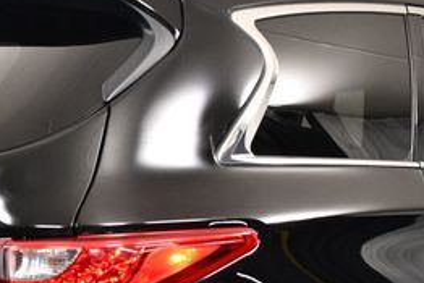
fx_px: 1037
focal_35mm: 88
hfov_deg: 22.7
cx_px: 63
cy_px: 298
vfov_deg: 15.2
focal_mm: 18
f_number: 3.5
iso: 1800
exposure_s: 1/125
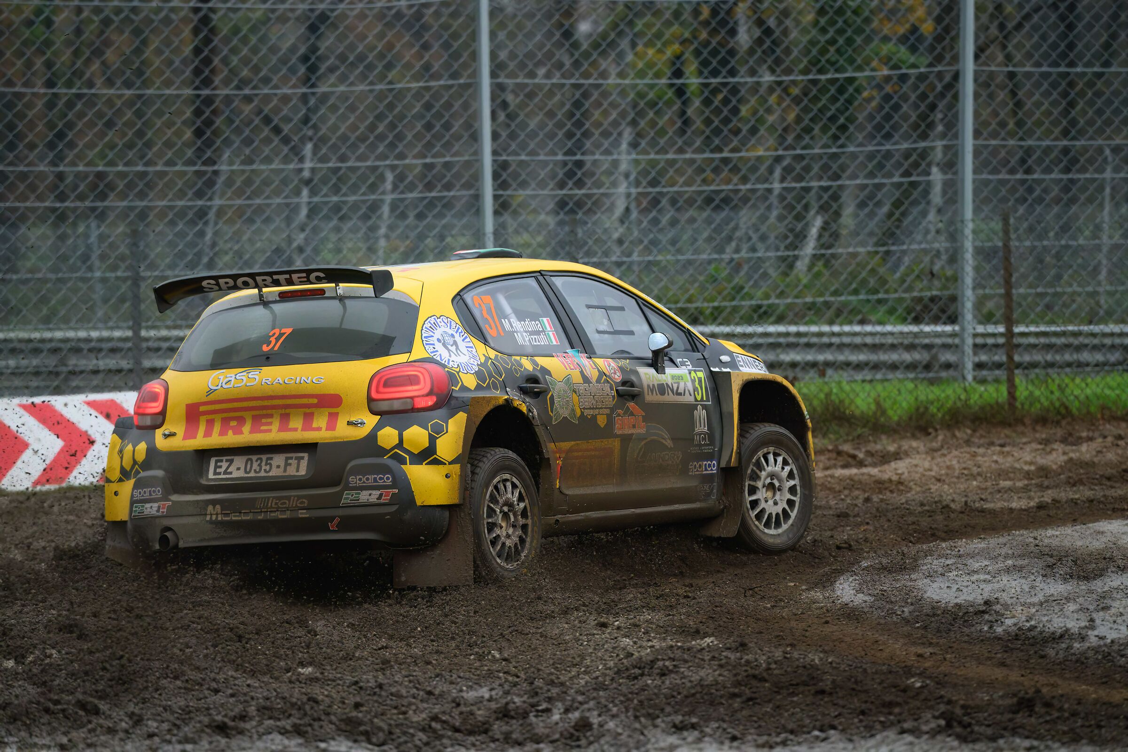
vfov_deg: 7.6
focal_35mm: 180
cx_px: 564
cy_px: 376
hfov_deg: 11.4
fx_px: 5640
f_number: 4
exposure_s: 1/800
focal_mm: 180
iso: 7200
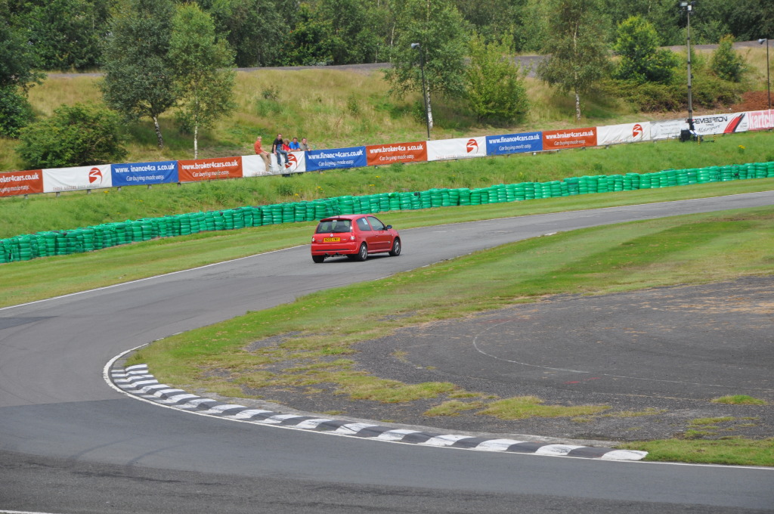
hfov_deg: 13.1
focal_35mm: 158
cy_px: 257
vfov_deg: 8.7
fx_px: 3382
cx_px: 387
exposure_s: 1/320
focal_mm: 105
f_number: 9
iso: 200
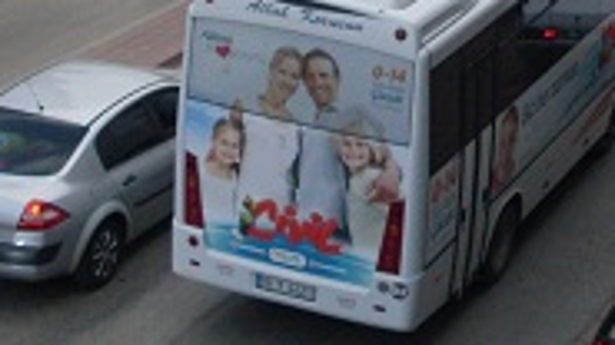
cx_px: 663
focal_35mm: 116
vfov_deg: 10.2
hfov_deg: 17.9
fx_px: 1891
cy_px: -134
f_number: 2.8
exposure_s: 1/250
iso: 80
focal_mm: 6.3
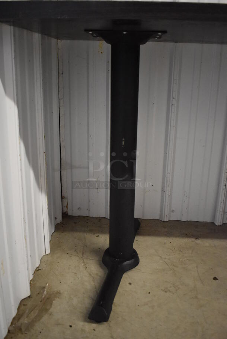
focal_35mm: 34
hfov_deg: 38.4
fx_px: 326
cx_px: 114
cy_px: 170
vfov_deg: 55.1
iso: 4500
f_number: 3.8
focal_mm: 23
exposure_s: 1/125
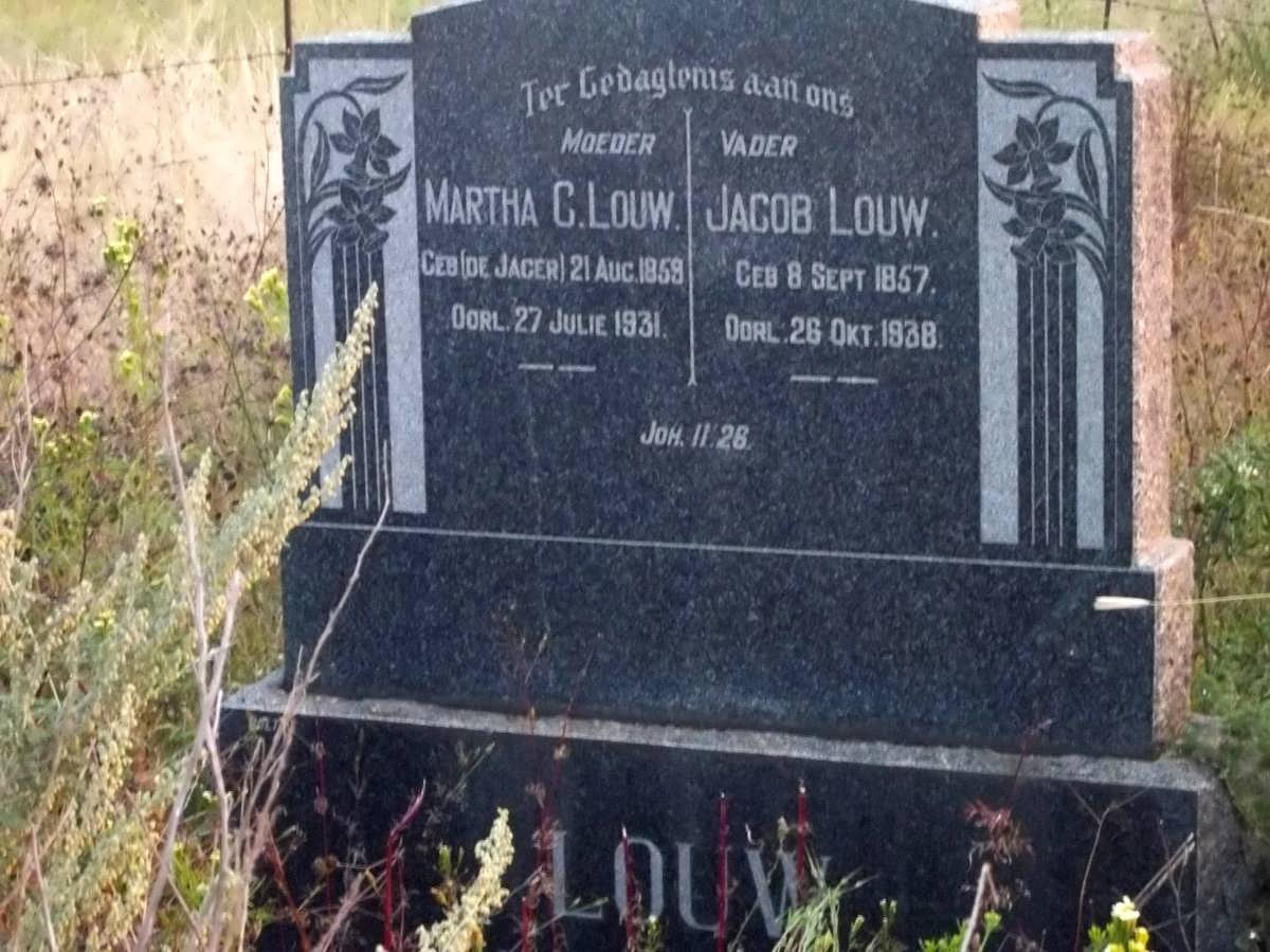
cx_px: 635
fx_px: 3522
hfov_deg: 20.4
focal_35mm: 96
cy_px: 476
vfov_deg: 15.4
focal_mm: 17.1
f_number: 5.2
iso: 400
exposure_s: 1/8
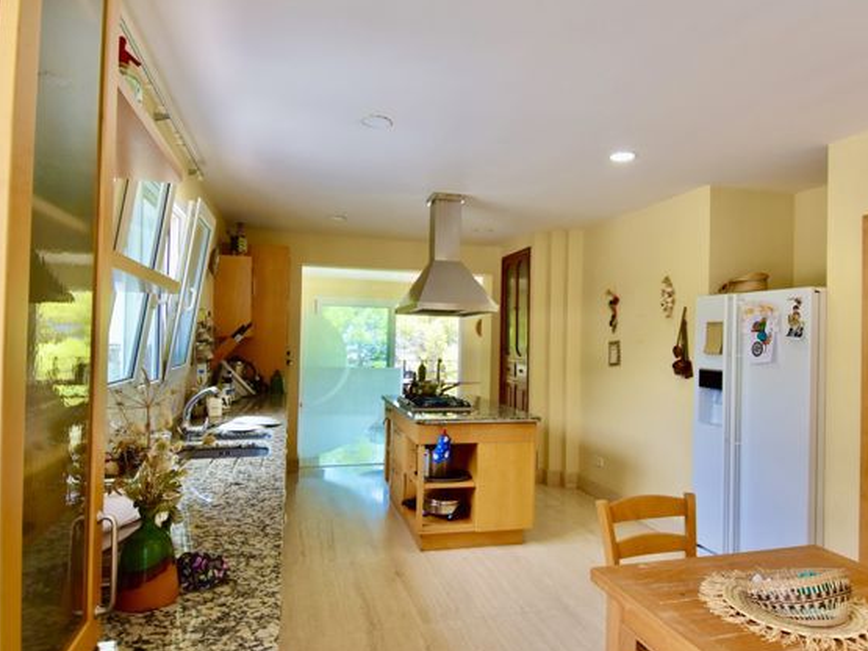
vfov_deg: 61.1
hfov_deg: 76.4
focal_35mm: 22
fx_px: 552
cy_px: 336
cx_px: 448
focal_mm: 12
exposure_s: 1/160
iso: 400
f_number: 6.3
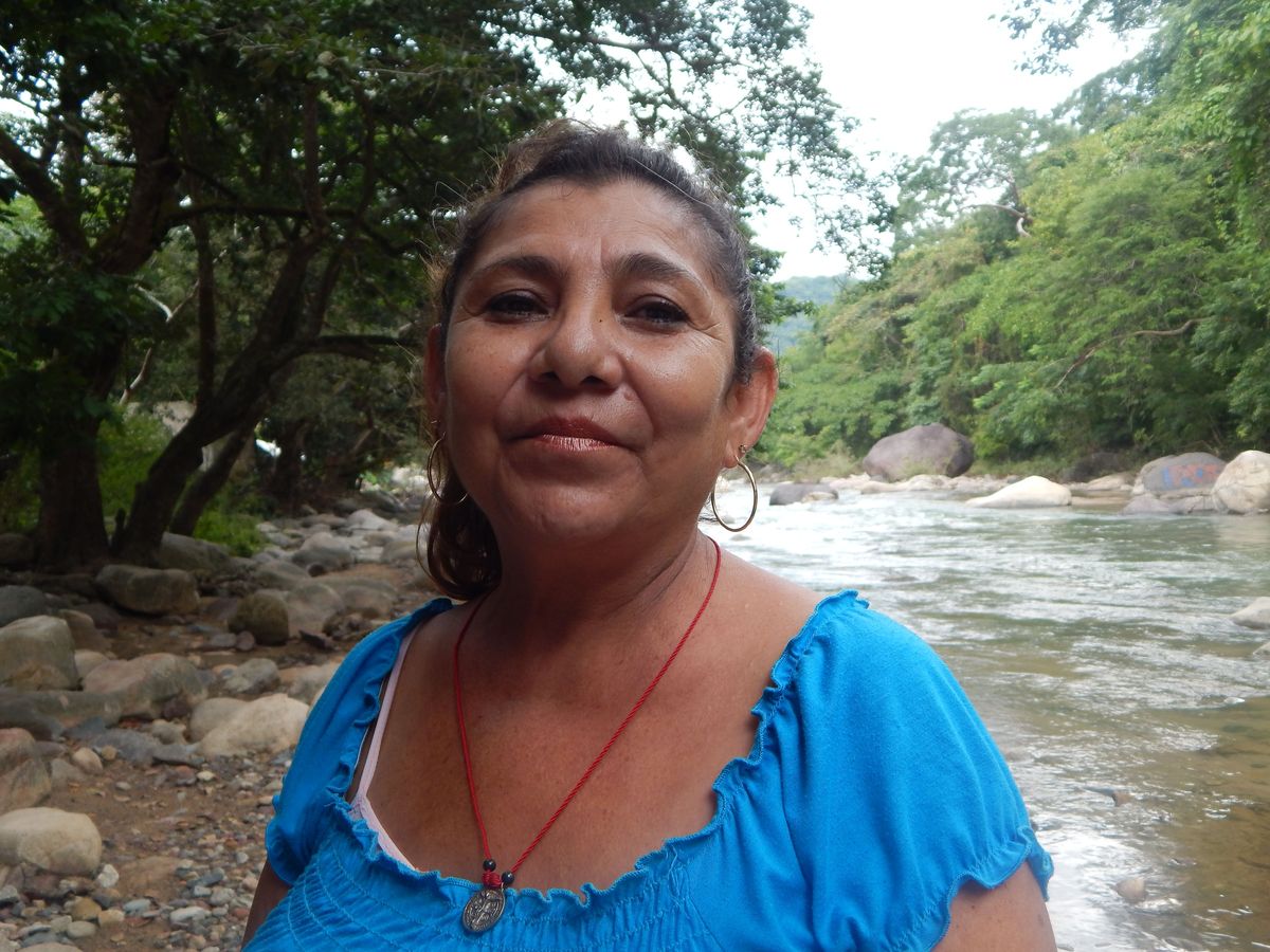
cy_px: 476
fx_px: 1284
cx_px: 635
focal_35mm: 35
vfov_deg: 40.7
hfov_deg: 52.6
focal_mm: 6.1
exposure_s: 1/30
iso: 125
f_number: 3.3
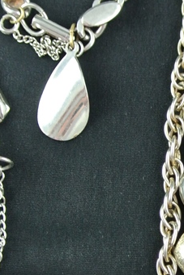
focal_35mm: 100
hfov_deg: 13.7
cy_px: 217
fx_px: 766
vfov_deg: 20.2
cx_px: 127
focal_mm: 12.7
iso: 560
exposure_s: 1/60
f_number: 3.8
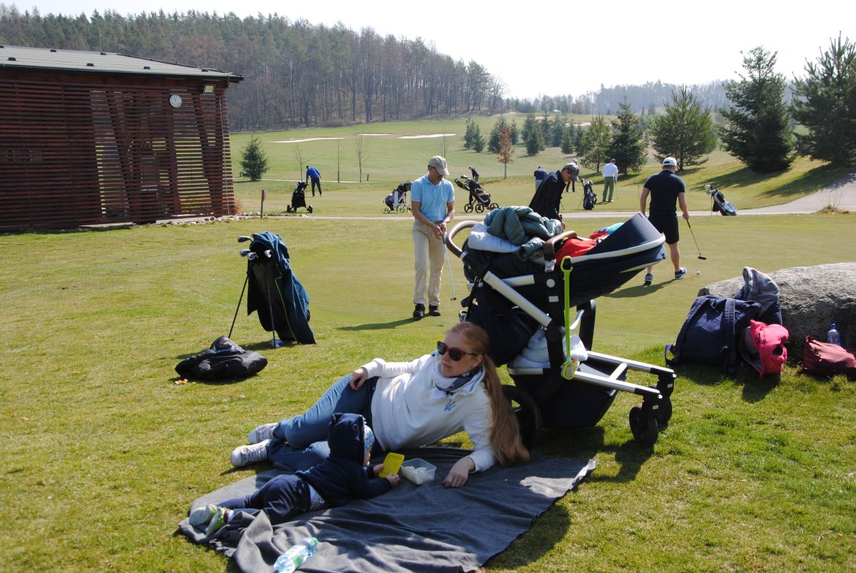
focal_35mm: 42
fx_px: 1000
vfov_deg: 32.0
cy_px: 286
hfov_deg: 46.4
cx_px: 428
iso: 100
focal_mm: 28
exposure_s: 1/200
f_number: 7.1
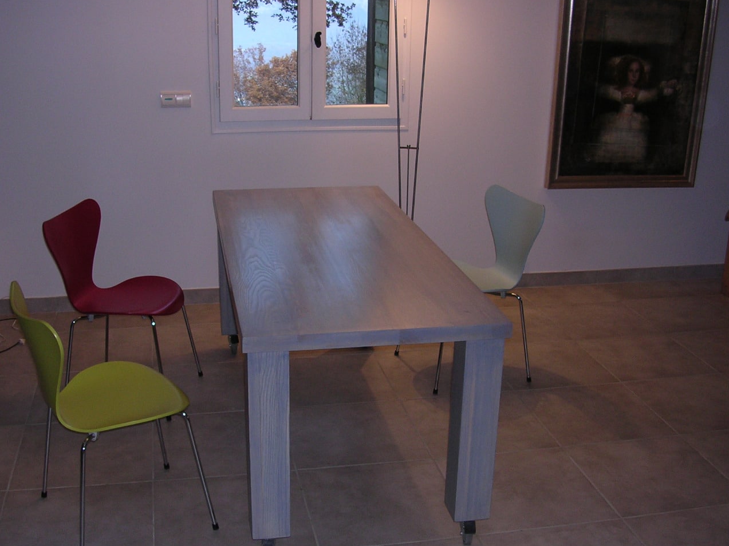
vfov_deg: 33.5
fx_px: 905
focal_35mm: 43
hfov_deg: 43.8
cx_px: 321
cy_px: 307
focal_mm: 5.8
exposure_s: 1/60.1
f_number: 2.8
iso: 107
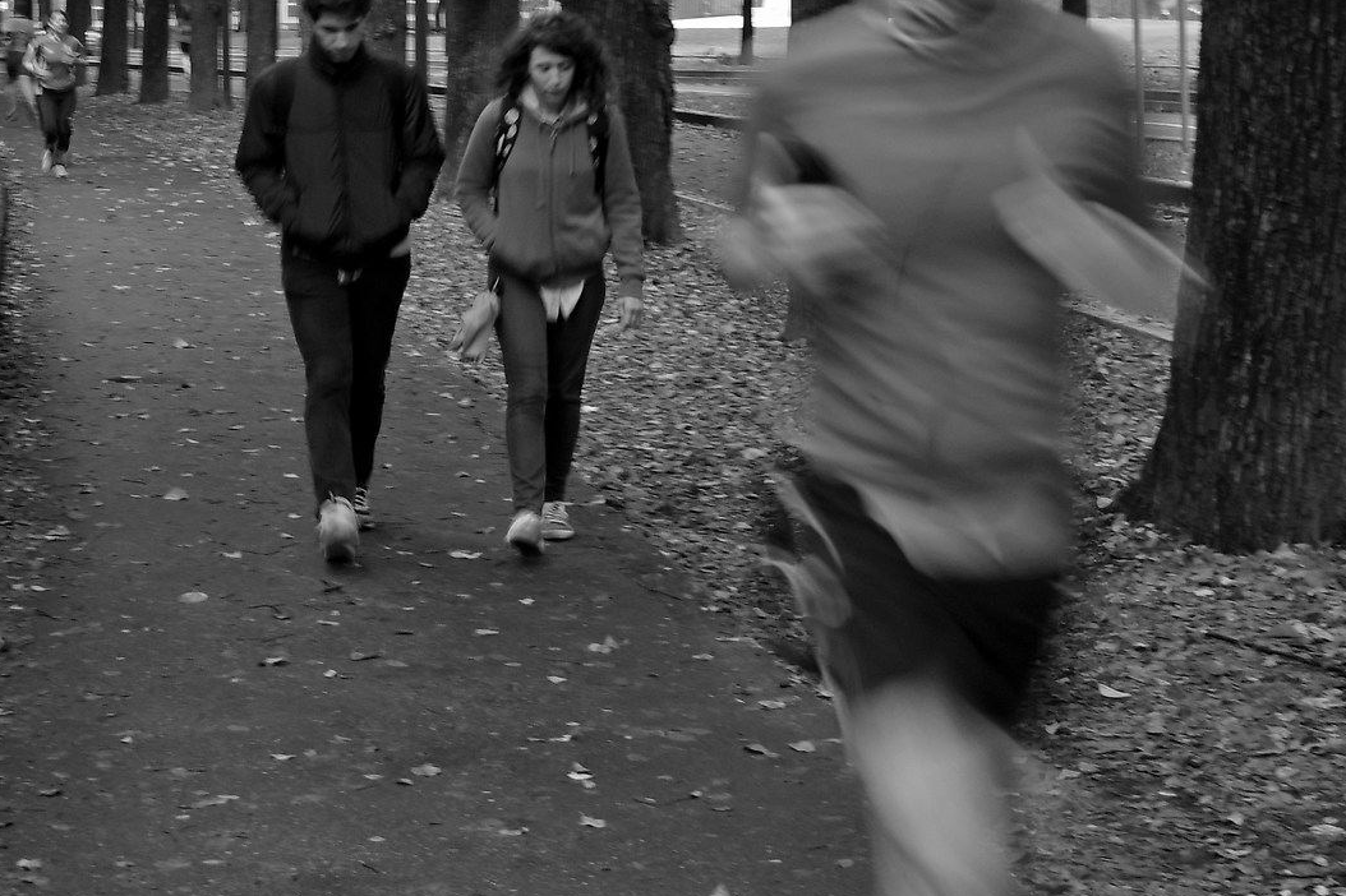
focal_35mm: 82
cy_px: 115
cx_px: 252
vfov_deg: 16.5
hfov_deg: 24.3
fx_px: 3065
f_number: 4
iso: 200
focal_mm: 24
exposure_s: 1/13
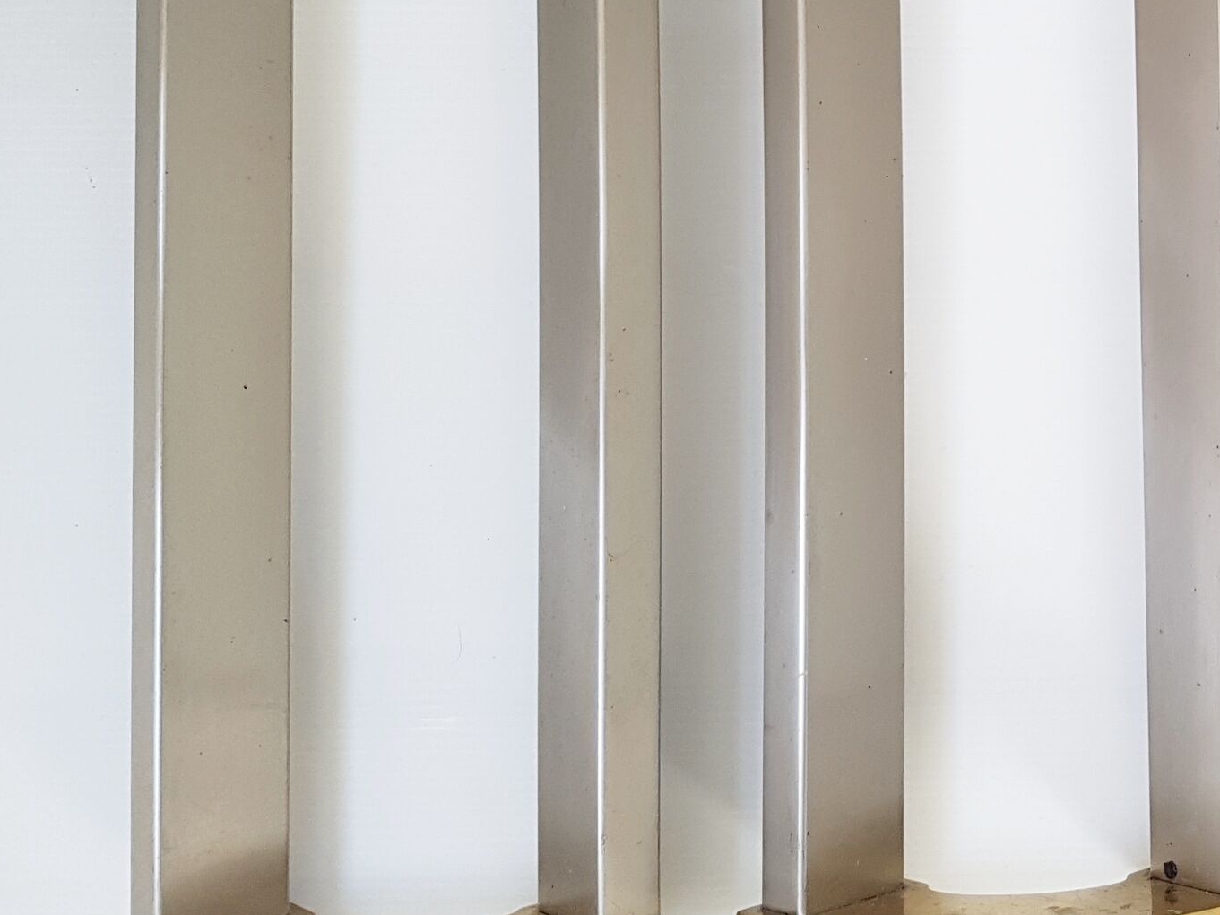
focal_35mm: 55
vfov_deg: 26.1
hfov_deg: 31.9
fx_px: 1939
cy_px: 175
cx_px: 1254
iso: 100
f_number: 1.7
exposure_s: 1/100
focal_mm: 4.2
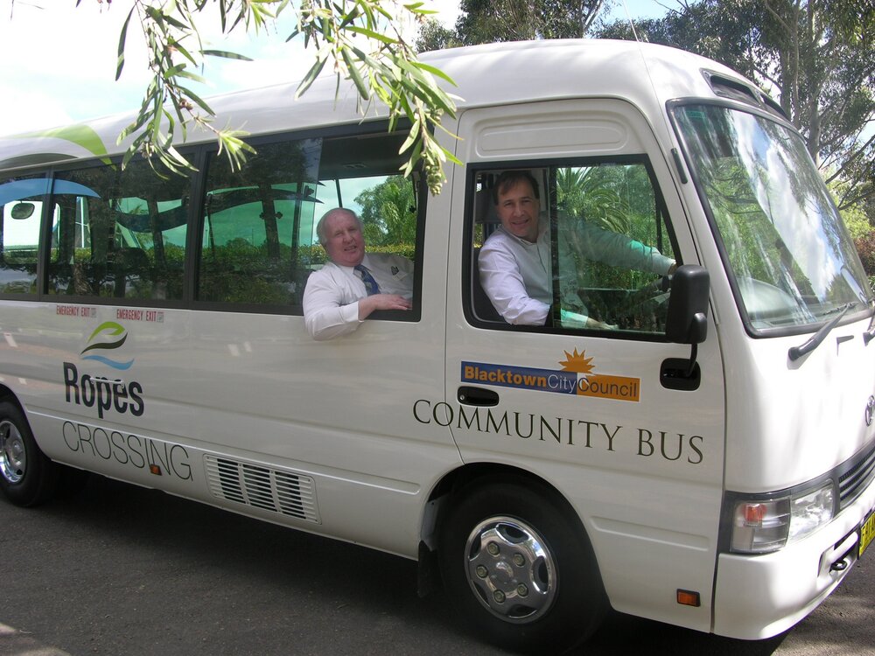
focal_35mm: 35
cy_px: 328
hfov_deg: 52.6
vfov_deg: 40.7
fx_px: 885
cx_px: 438
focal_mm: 8.9
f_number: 4.5
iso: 50
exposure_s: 1/128
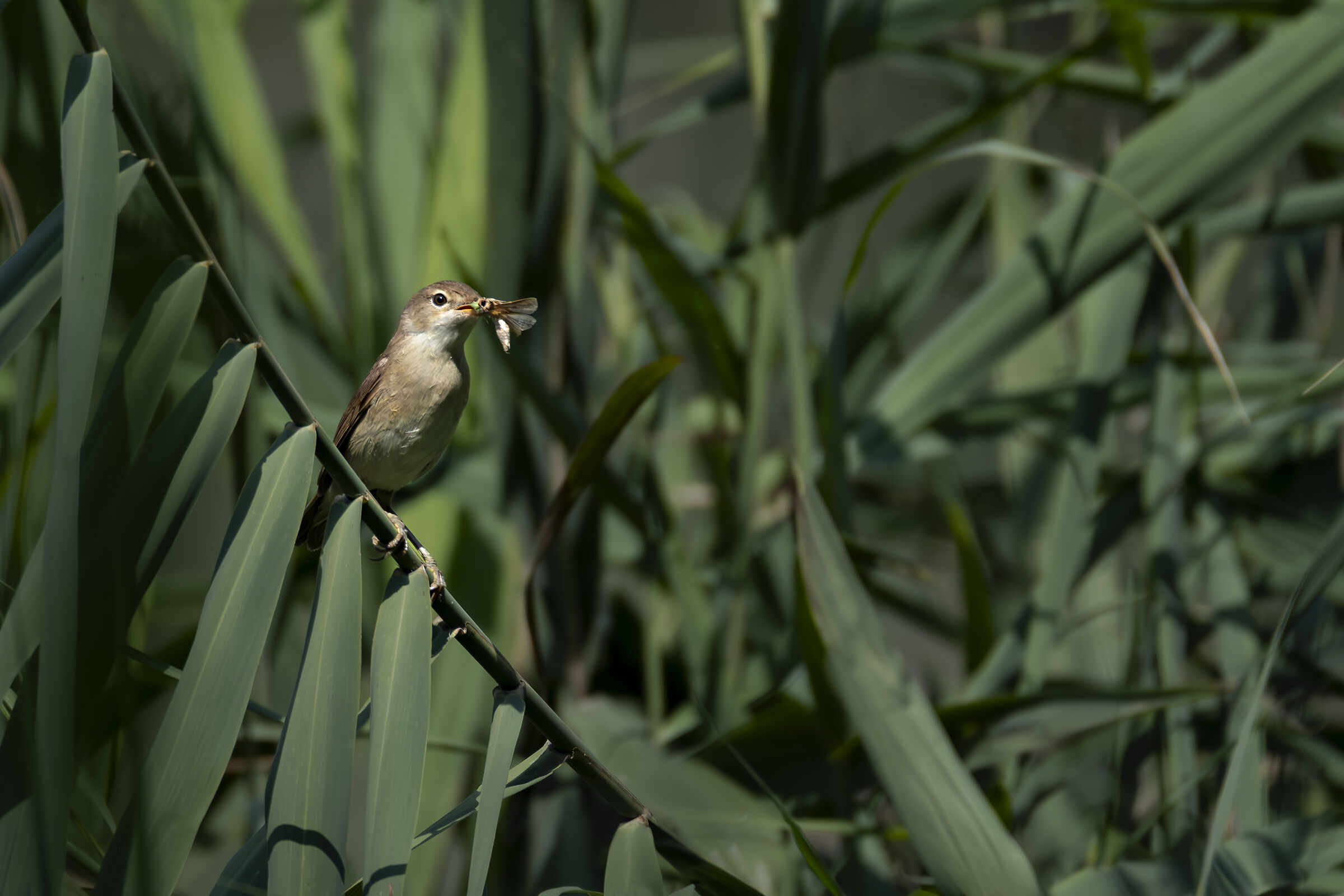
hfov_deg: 2.5
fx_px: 31358
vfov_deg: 1.6
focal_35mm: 840
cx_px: 672
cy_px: 448
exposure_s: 1/2000
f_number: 8
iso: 1000
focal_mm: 560
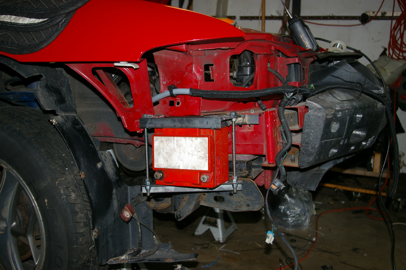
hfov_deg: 49.6
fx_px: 439
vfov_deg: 34.1
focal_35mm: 39
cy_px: 135
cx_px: 203
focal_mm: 26
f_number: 4
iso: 200
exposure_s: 1/50
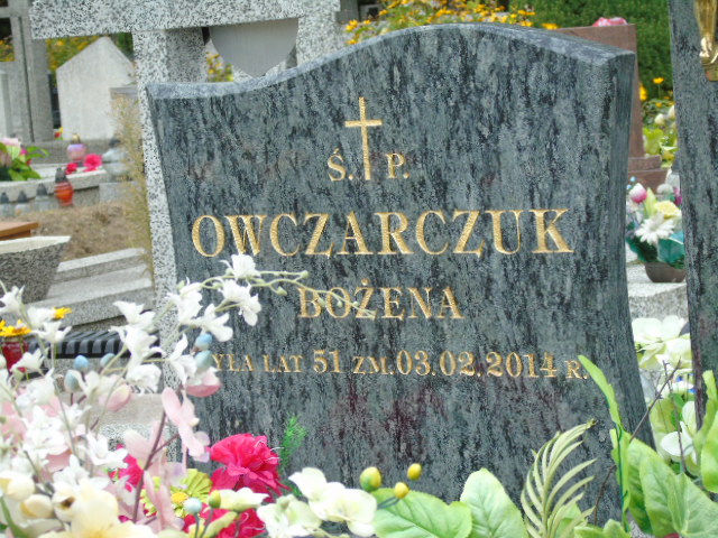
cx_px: 359
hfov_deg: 15.9
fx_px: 2572
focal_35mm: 124
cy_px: 269
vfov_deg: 12.0
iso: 80
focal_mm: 22
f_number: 4.6
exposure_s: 1/60
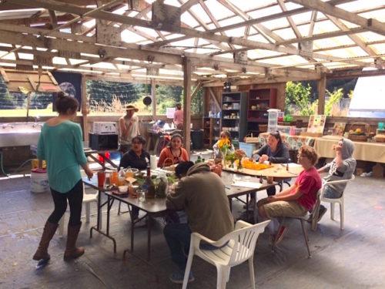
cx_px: 192
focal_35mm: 29
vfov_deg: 48.2
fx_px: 323
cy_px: 144
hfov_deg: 61.7
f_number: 2.2
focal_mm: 4.15
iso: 32
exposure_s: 1/533
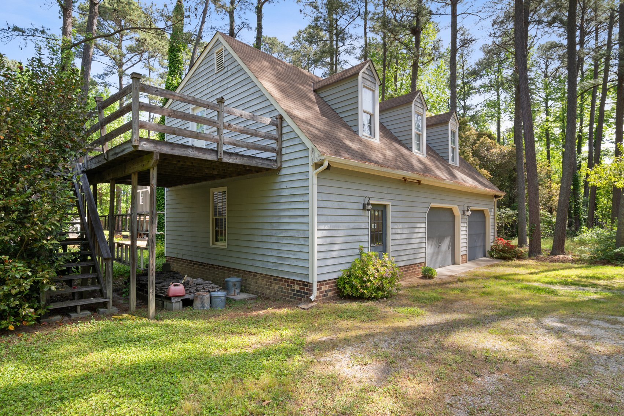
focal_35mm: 18
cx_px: 312
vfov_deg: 67.4
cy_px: 208
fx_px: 312
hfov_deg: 90.0
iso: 100
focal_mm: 12
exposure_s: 1/15
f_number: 8
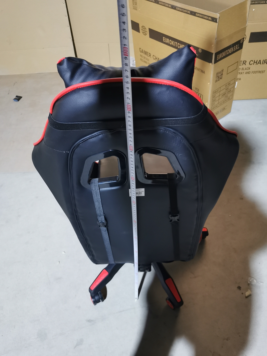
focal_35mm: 27
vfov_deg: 65.3
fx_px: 278
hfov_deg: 51.3
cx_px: 134
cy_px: 178
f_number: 1.8
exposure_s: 1/33.3
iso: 500
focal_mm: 5.58
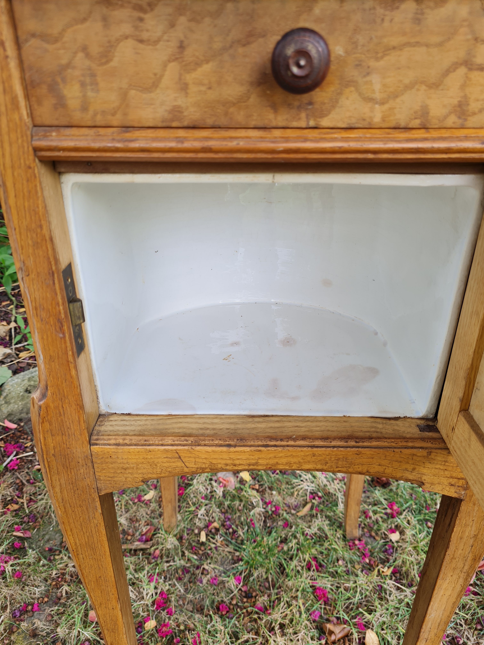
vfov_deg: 67.3
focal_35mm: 26
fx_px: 485
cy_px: 322
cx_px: 242
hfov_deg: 53.1
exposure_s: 1/150
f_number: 1.8
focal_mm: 5.4
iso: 50
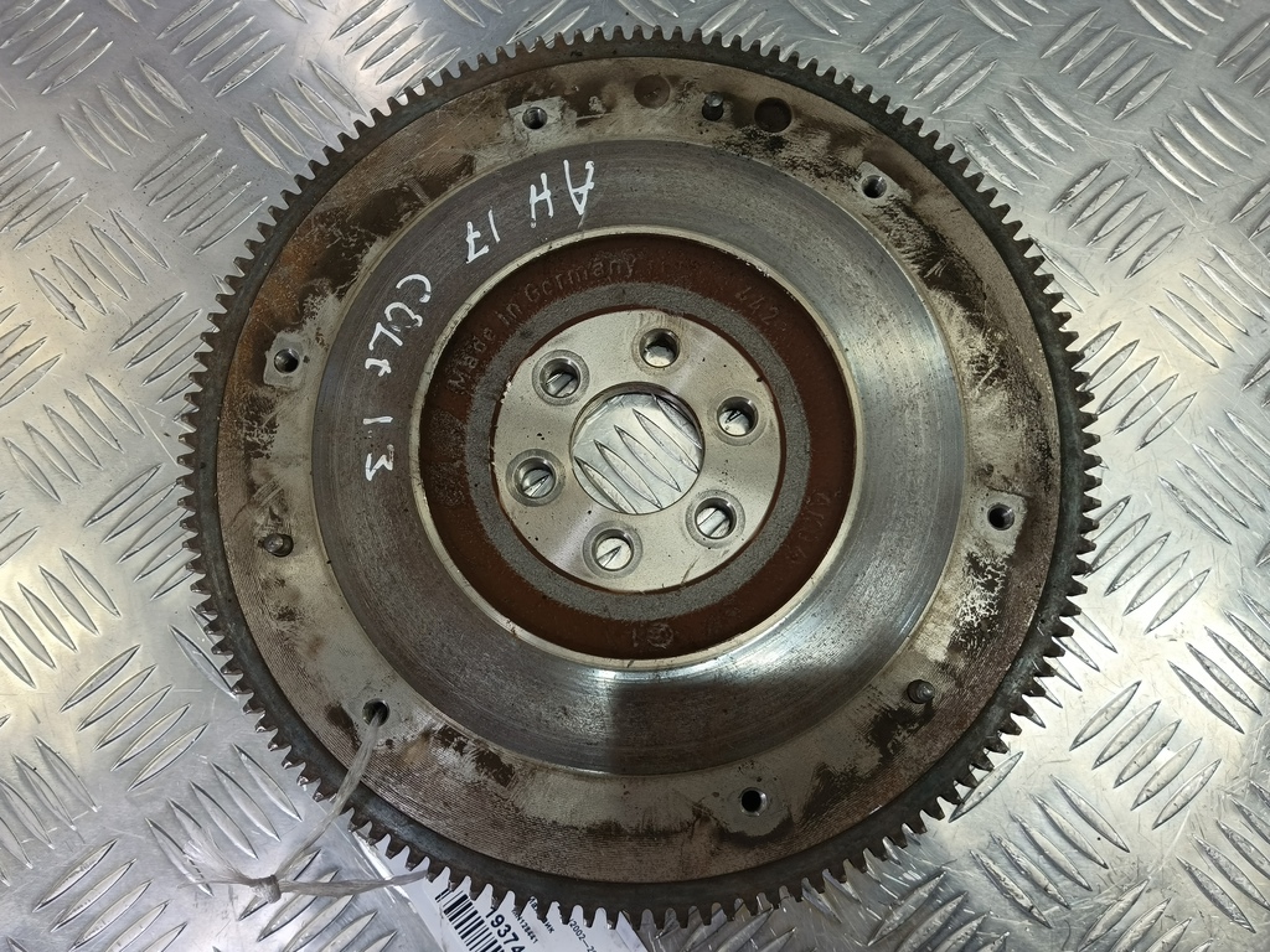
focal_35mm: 23
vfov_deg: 58.9
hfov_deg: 73.9
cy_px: 476
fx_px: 844
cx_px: 635
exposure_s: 1/50
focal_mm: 4.11
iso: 113
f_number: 1.6
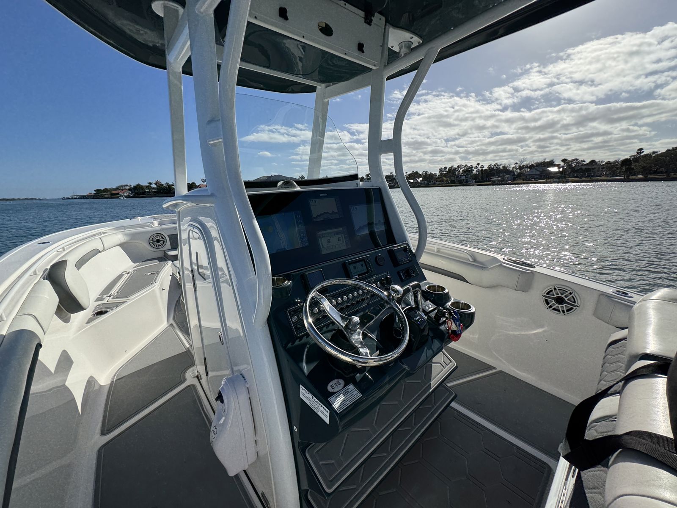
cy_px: 254
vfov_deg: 85.7
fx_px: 274
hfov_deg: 102.1
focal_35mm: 14
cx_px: 338
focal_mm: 2.22
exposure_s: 1/3390
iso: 50
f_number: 2.2
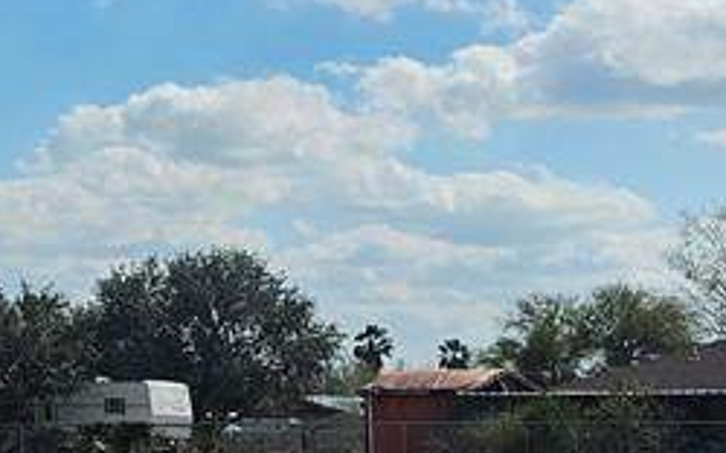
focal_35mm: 100
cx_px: -197
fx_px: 1978
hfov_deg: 19.3
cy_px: 128
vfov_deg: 13.0
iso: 10
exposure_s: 1/2490
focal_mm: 6.3
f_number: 1.7
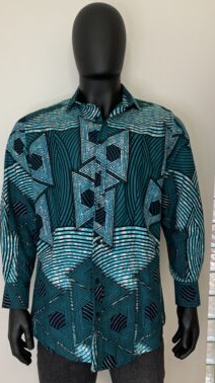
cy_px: 184
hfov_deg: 38.8
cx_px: 91
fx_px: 305
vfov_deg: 64.3
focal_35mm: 30
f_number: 1.8
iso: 200
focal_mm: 4.25
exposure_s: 1/60
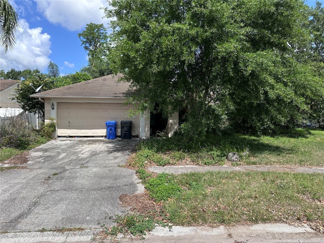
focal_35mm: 24
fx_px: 225
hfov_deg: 71.6
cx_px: 162
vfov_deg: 56.8
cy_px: 122
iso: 80
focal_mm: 6.86
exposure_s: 1/3861
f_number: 1.78
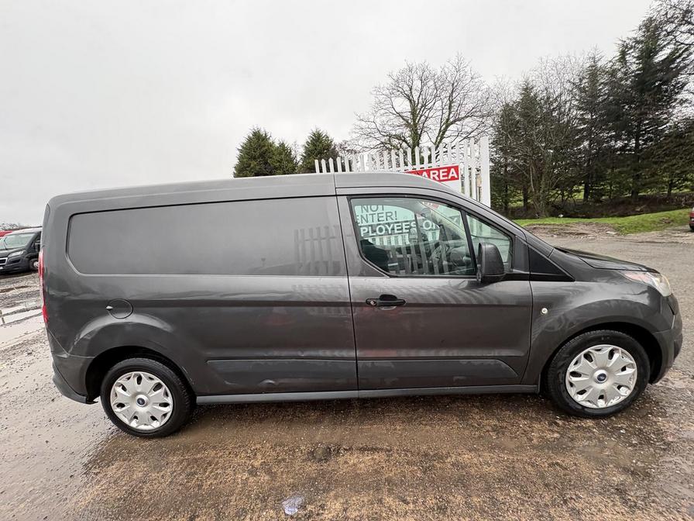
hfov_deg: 102.1
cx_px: 347
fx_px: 281
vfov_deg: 85.7
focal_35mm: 14
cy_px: 260
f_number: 2.2
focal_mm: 2.22
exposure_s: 1/99
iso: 80
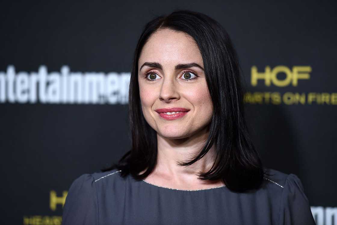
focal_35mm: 185
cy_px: 112
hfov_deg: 11.1
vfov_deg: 7.4
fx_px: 1731
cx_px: 168
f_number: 2.8
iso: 1250
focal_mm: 185
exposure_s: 1/250
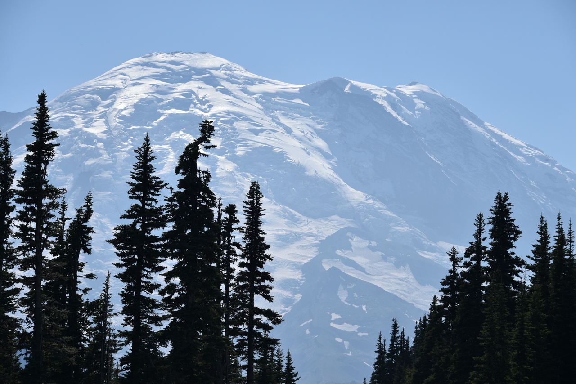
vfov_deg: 10.2
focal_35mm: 135
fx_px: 2160
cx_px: 288
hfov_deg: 15.2
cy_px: 192
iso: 100
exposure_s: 1/400
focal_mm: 135
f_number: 10
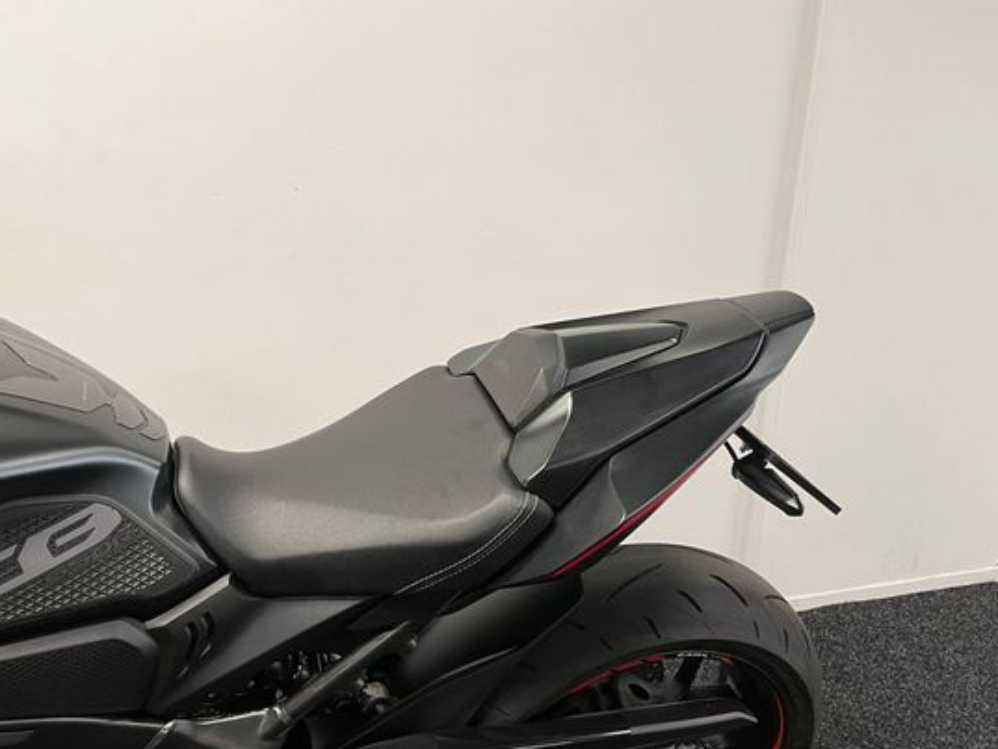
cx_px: 465
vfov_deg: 45.3
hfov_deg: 58.3
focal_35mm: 31
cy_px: 426
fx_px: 894
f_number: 1.6
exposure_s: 1/50
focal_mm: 5.1
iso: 80
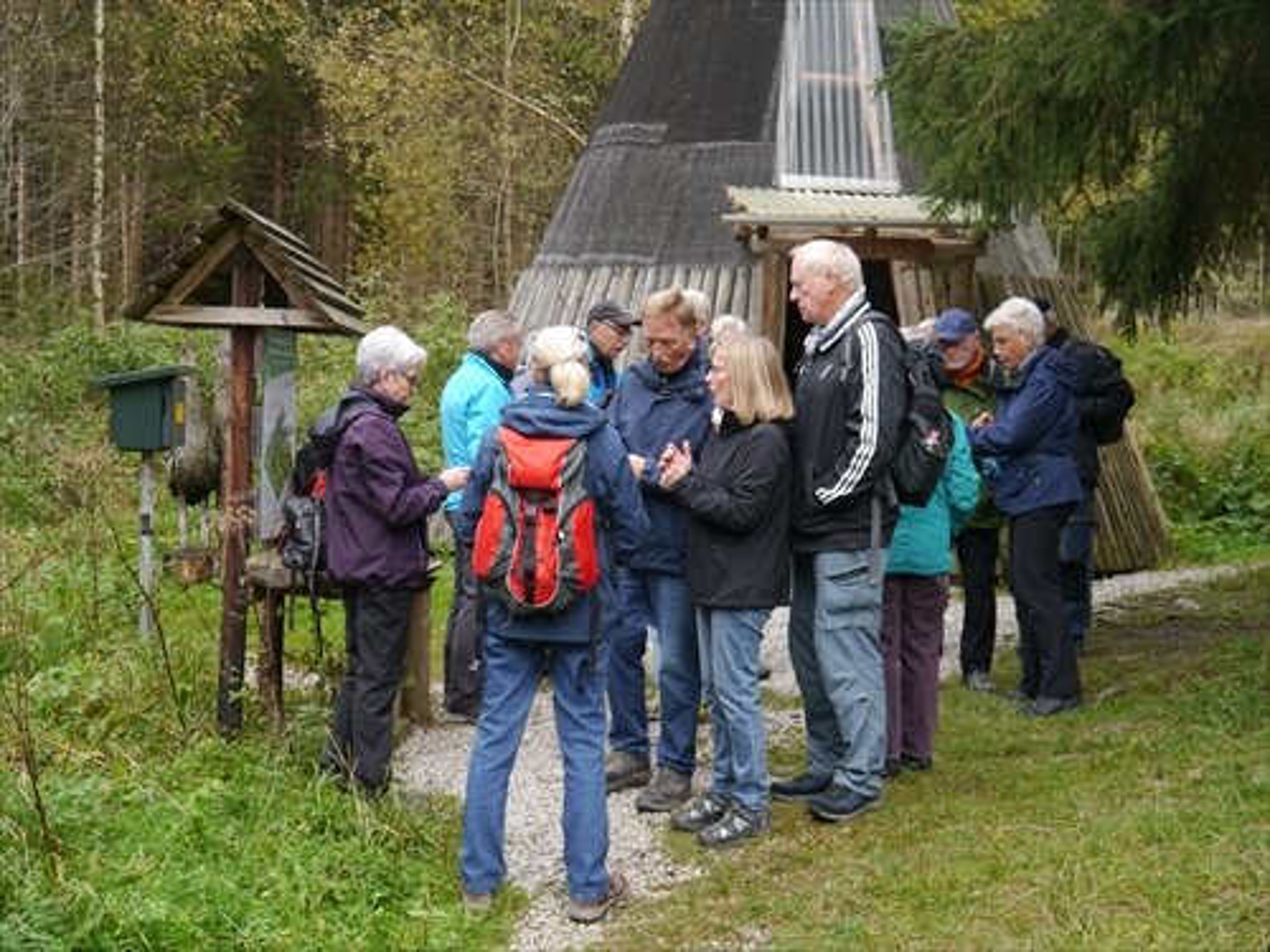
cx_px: 635
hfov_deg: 33.2
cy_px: 476
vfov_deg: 25.2
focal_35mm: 58
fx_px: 2128
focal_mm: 29
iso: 160
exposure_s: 1/60
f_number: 4.9
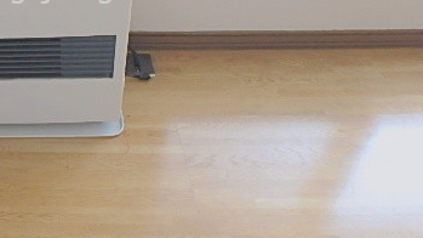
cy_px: -11
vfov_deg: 26.5
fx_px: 471
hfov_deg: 43.8
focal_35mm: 42
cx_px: 36
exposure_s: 1/40
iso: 200
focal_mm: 3.7
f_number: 3.5
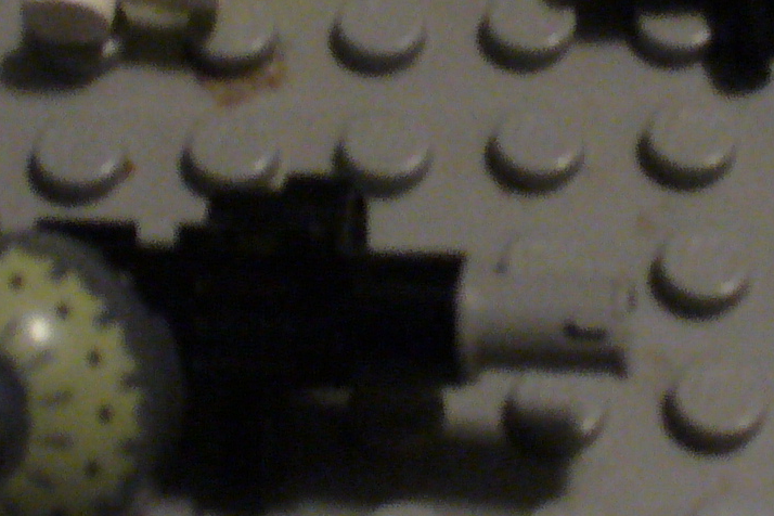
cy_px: 128
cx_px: 532
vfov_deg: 9.9
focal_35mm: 138
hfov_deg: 14.8
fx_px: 2967
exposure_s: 1/8
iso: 200
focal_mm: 6.1
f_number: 2.8
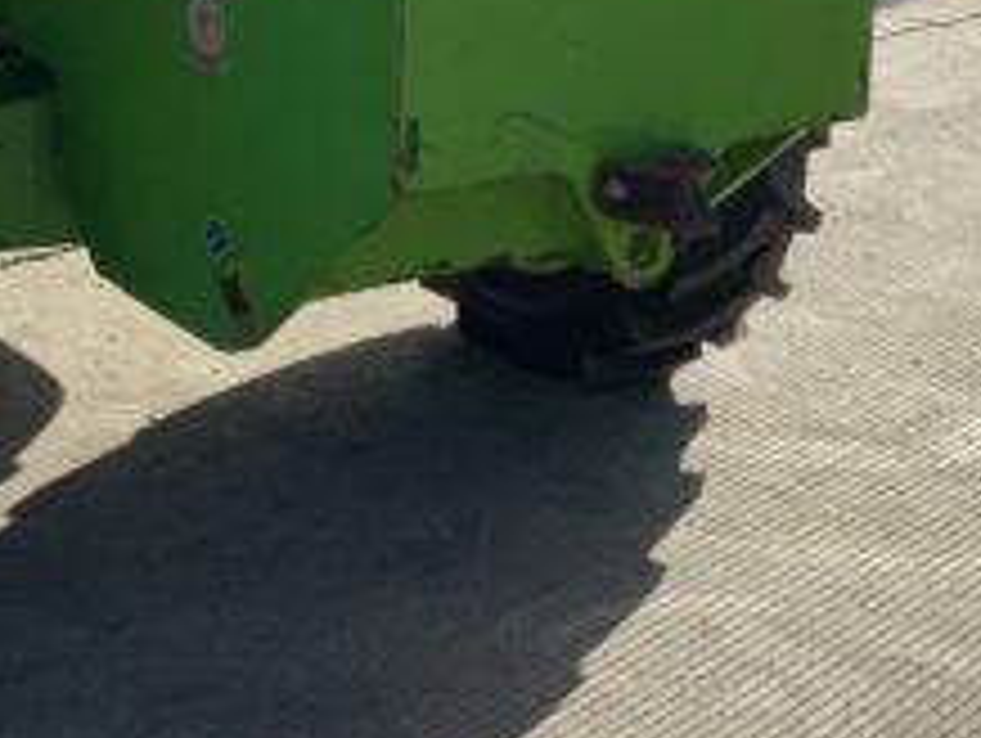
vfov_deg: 16.5
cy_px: -212
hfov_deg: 22.8
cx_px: 279
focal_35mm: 85
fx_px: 2412
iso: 20
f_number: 1.8
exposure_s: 1/3125
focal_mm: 3
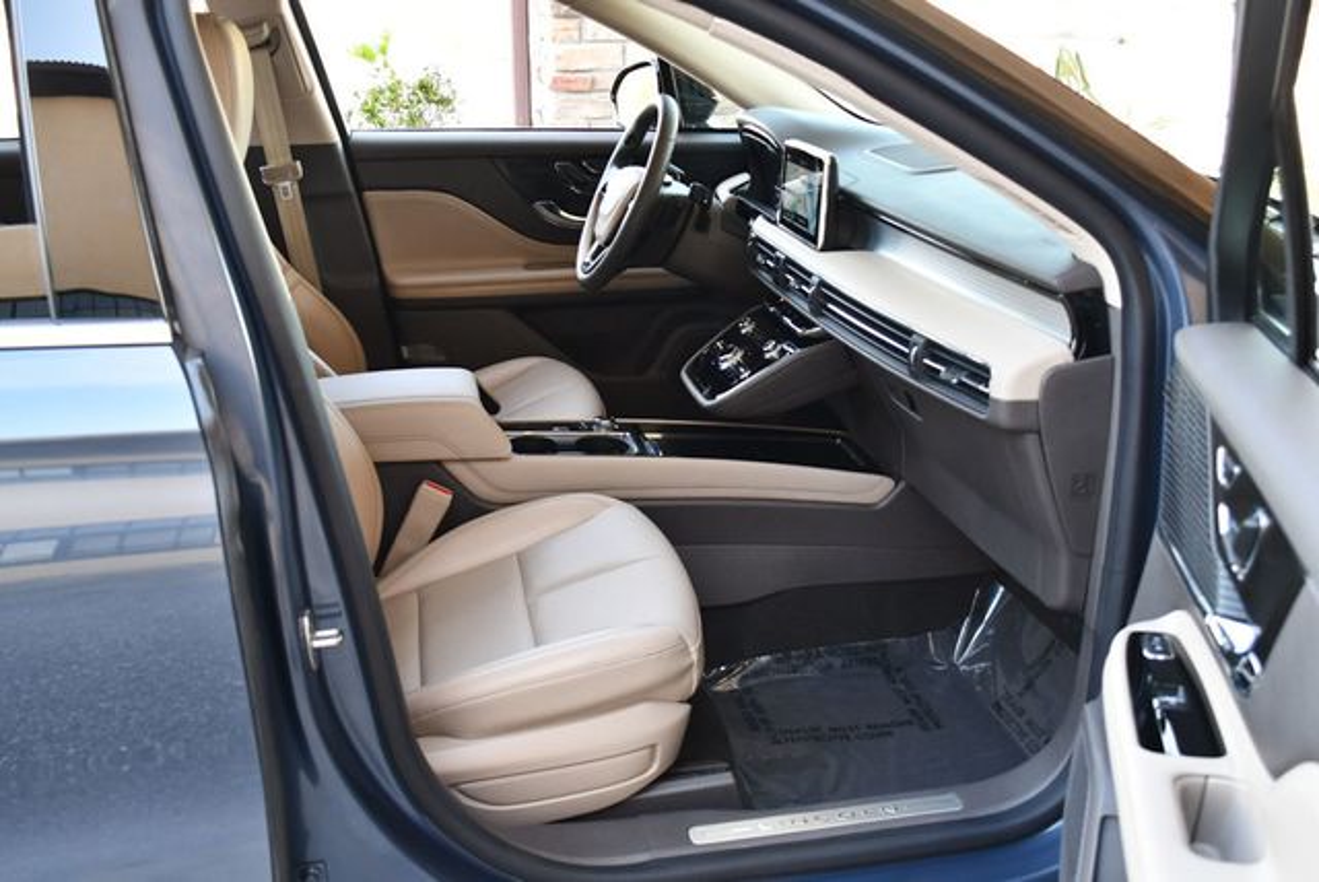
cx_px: 660
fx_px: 1320
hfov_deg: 53.1
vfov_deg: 36.9
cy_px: 441
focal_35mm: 36
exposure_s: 1/200
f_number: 3.5
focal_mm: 18
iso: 800
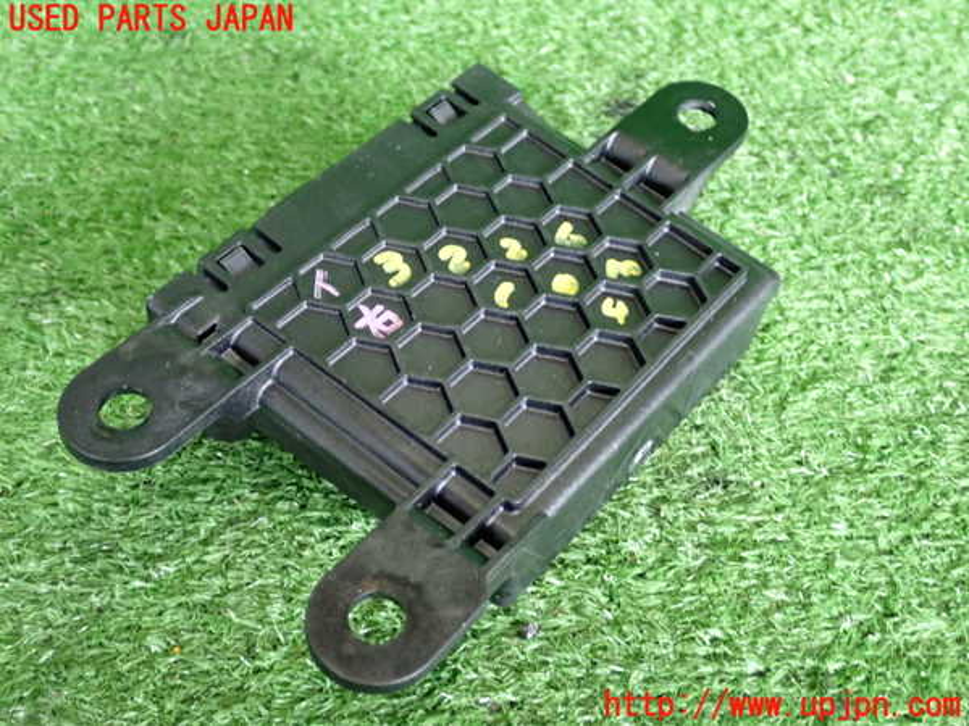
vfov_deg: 32.9
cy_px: 363
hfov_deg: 42.9
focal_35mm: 44
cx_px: 484
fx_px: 1232
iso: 800
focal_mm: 7.84
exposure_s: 1/30
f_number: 2.9
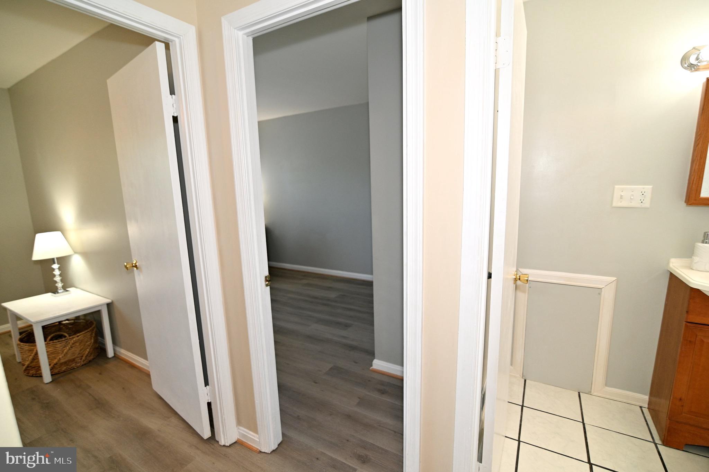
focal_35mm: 16
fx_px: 315
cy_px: 236
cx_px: 354
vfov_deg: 73.7
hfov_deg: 96.8
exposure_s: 1/160
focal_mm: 16
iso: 500
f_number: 3.2
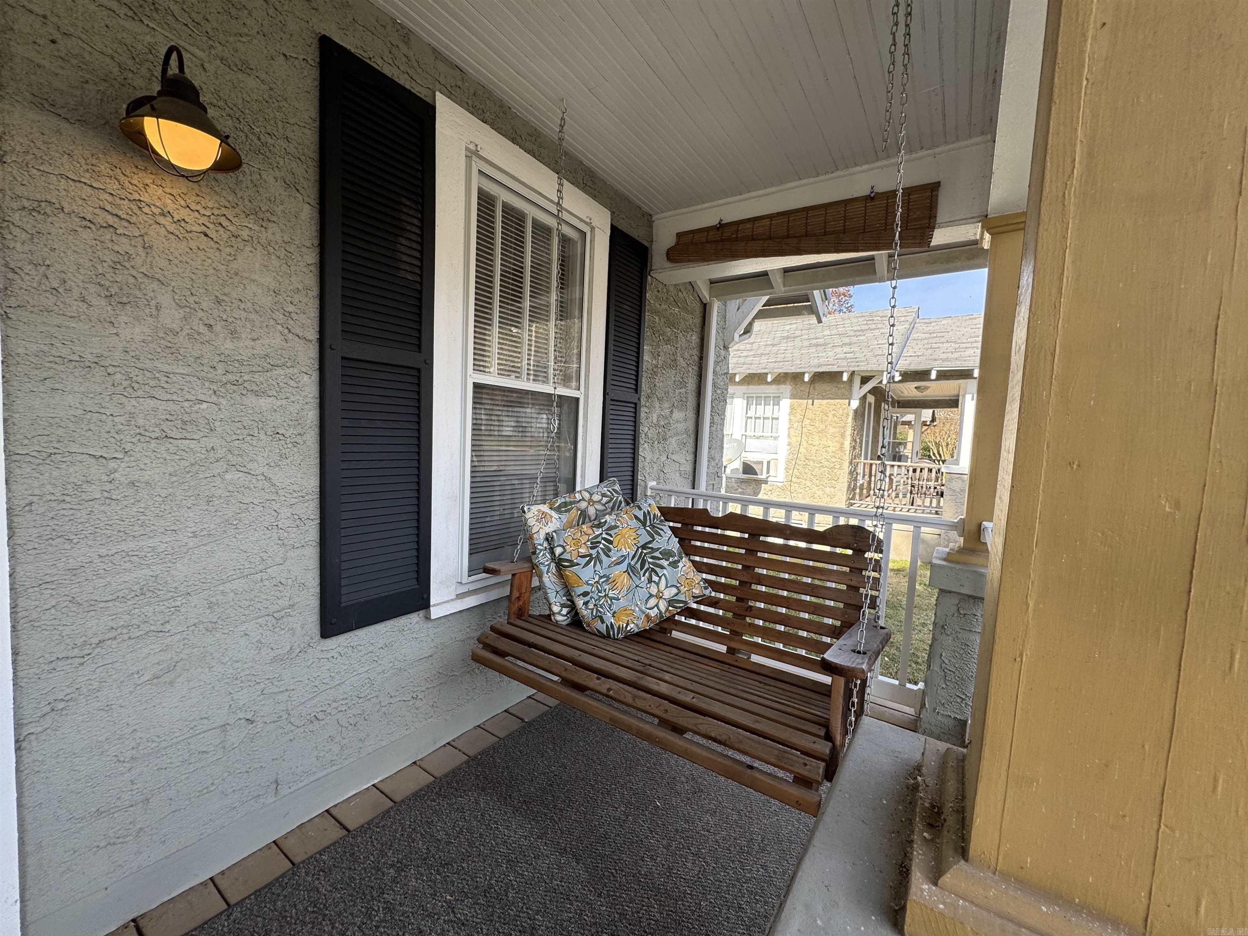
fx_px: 505
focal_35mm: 14
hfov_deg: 102.1
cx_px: 624
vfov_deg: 85.7
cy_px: 468
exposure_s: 1/337
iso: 40
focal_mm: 2.22
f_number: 2.2
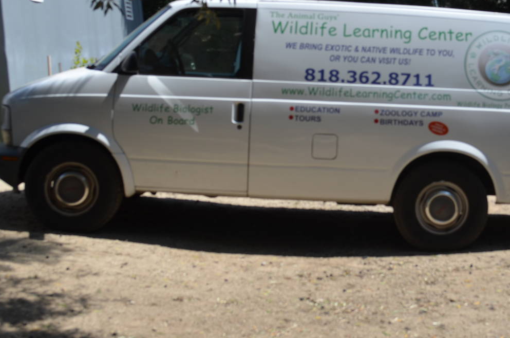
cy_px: 92
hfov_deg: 34.1
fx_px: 820
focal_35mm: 58
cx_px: 354
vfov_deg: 23.1
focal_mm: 24
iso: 125
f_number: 8
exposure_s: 1/250
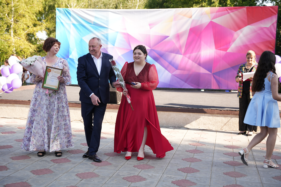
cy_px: 94
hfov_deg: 38.3
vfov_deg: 26.0
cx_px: 140
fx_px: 405
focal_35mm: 52
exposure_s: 1/250
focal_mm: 51.9
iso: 160
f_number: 2.8
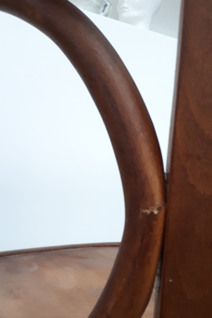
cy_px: 185
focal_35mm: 38
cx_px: 113
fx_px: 336
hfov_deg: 35.0
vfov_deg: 50.5
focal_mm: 3.6
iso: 160
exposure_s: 1/20
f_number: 1.9
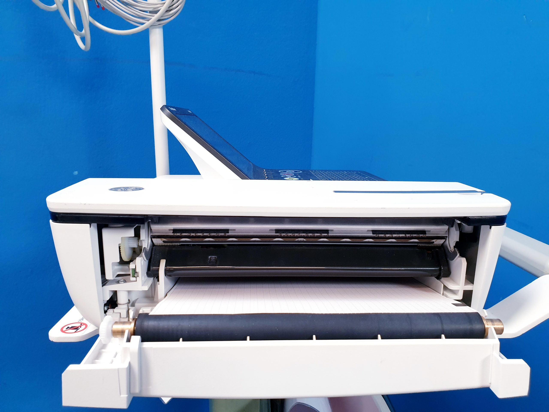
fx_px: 412
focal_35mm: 26
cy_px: 206
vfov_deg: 53.1
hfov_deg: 67.3
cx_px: 274
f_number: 2.4
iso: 250
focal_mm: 4.3
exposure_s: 1/50
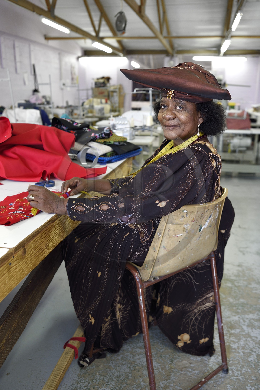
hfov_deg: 37.8
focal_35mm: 35
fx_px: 379
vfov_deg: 54.5
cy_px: 195
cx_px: 130
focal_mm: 35
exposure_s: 1/100
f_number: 3.5
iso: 800
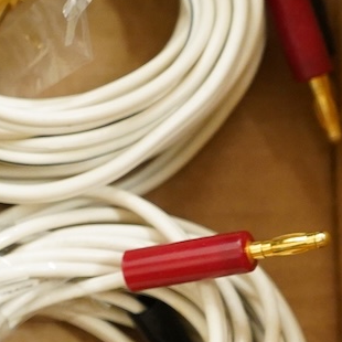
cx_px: -227
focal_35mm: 132
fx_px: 1475
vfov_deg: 13.1
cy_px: 290
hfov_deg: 12.3
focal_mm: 28
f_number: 4.5
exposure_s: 1/100
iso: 4000
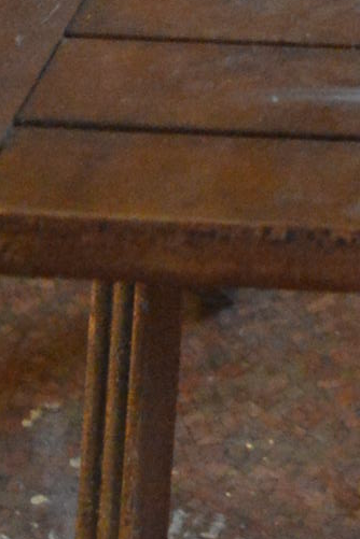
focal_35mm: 162
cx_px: 731
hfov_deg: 8.1
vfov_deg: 12.2
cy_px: -231
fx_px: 2430
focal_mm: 18
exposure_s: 1/30
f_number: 3.5
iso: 3200
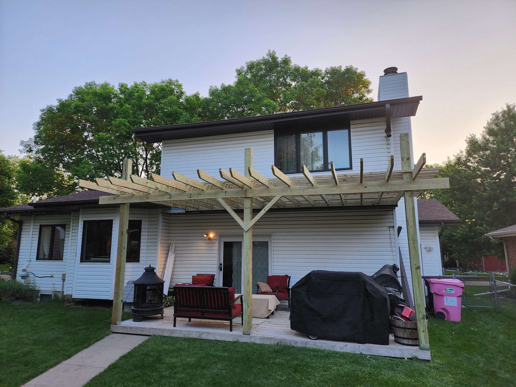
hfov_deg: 73.9
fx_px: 343
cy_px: 194
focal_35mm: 23
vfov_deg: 58.9
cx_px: 258
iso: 32
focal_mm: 6.4
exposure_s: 1/180
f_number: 1.8
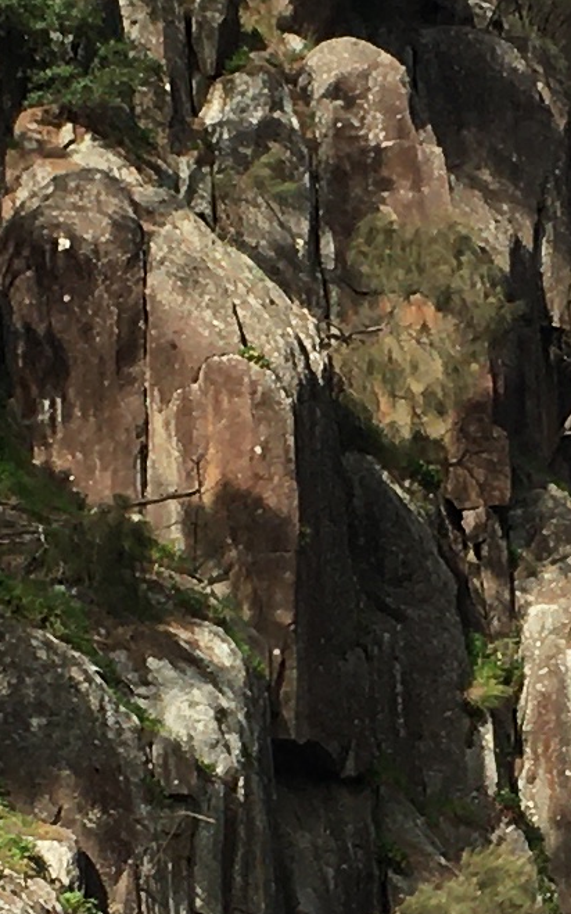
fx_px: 4680
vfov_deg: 11.1
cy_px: 675
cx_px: 496
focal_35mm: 188
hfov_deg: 7.0
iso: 25
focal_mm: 4.15
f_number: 2.2
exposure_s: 1/1350
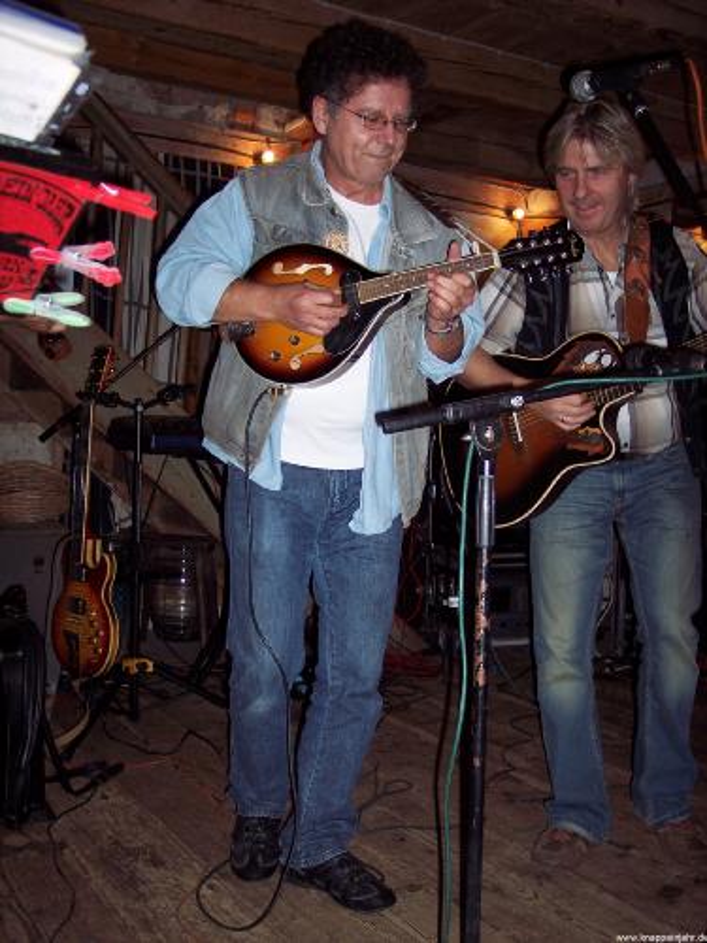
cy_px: 472
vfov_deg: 47.9
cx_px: 354
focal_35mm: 39
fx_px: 1062
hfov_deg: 36.8
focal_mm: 8
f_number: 2.8
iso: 100
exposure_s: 1/60
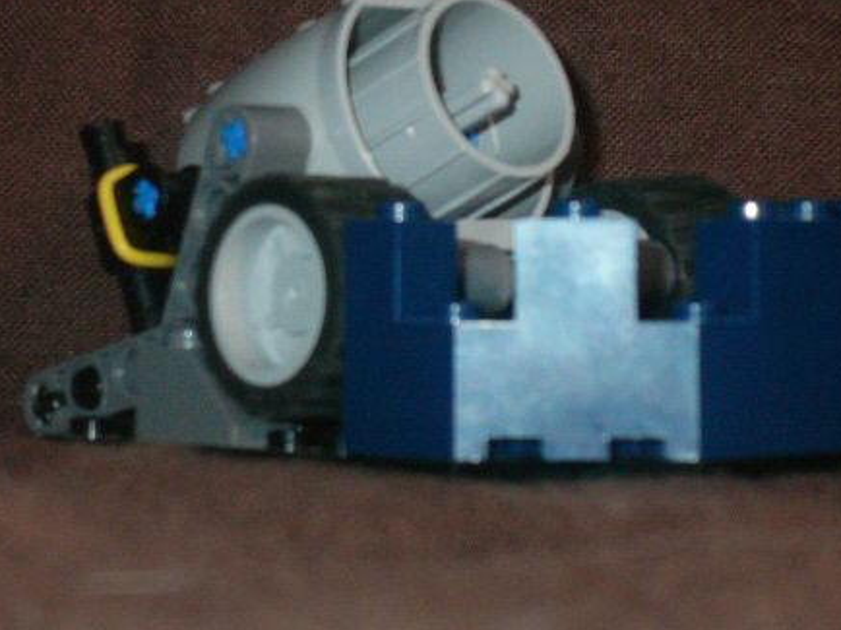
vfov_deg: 9.6
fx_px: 3764
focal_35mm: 155
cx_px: 479
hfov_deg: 12.7
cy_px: 227
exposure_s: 1/60
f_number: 4.9
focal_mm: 17.4
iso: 200
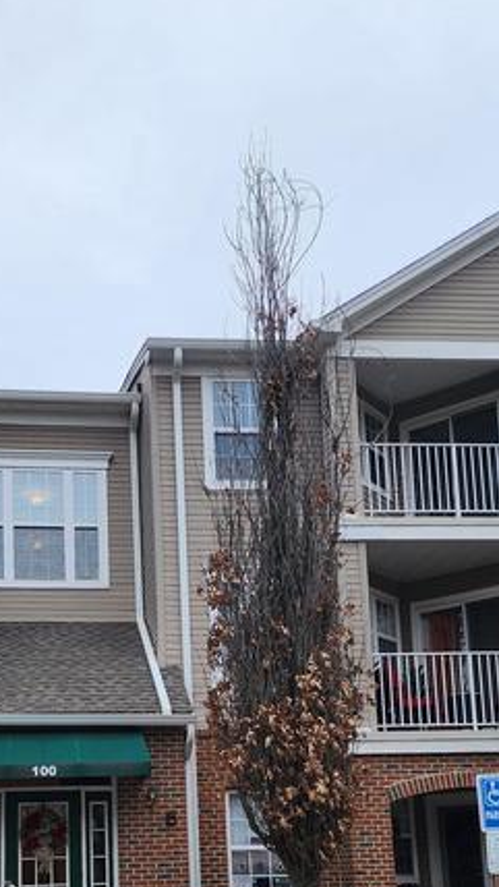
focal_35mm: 45
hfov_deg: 26.3
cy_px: 682
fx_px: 1058
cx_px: 151
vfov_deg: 43.8
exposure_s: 1/180
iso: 25
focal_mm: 6.4
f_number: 1.8
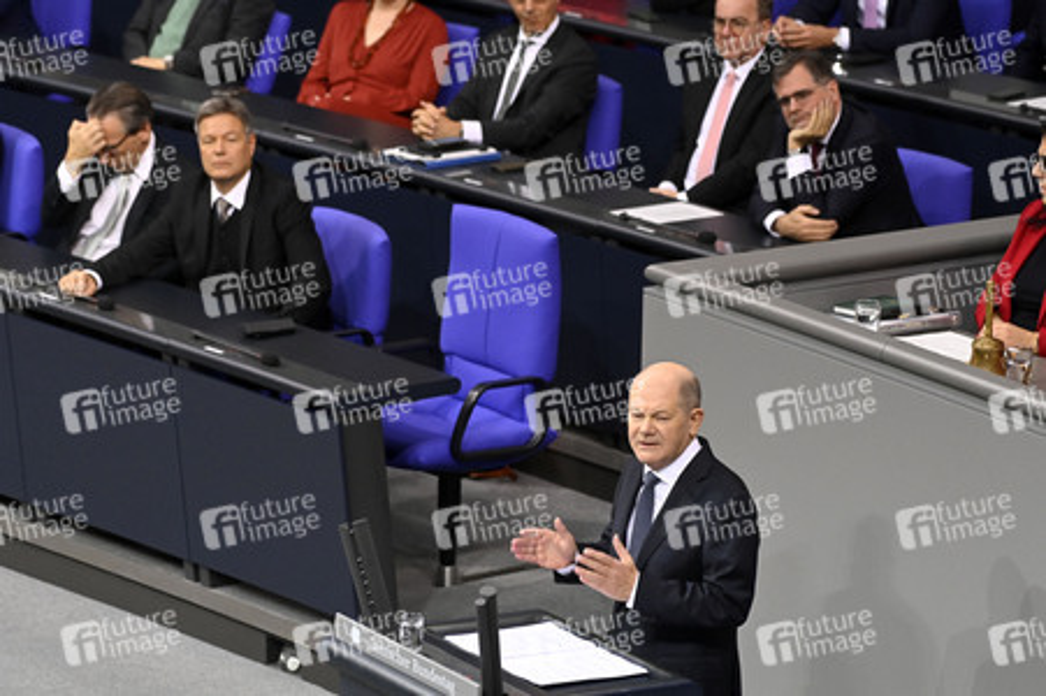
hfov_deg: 10.3
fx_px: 5807
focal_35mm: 200
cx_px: 523
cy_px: 348
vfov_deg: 6.9
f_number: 5.6
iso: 10000
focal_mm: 200
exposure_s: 1/320
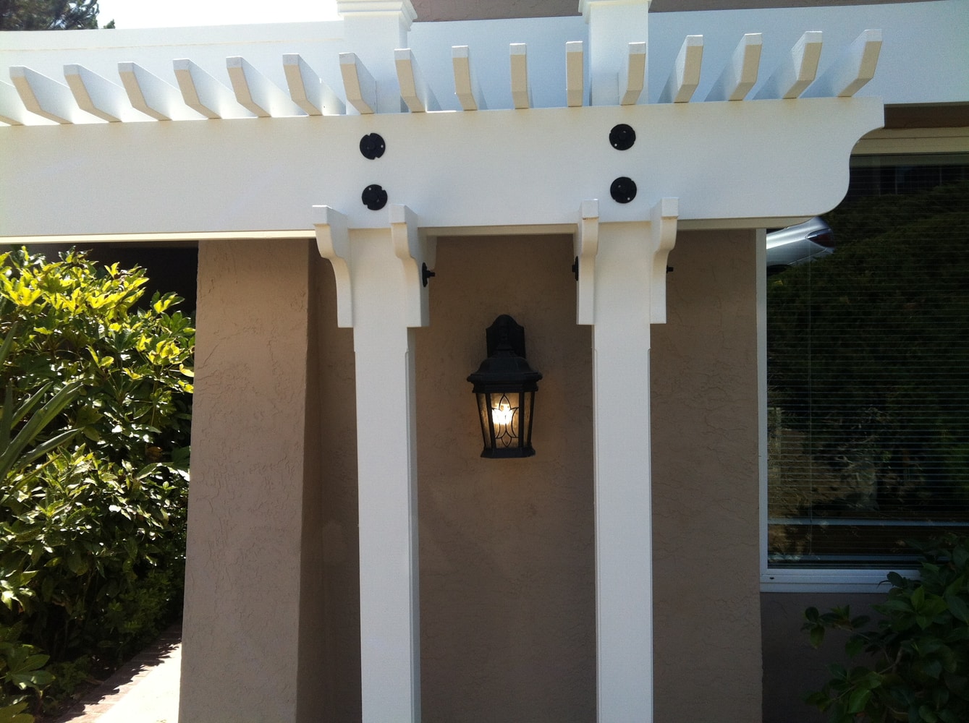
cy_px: 362
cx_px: 484
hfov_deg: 52.7
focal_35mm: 35
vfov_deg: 40.6
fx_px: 978
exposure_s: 1/736
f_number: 2.8
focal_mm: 3.85
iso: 80
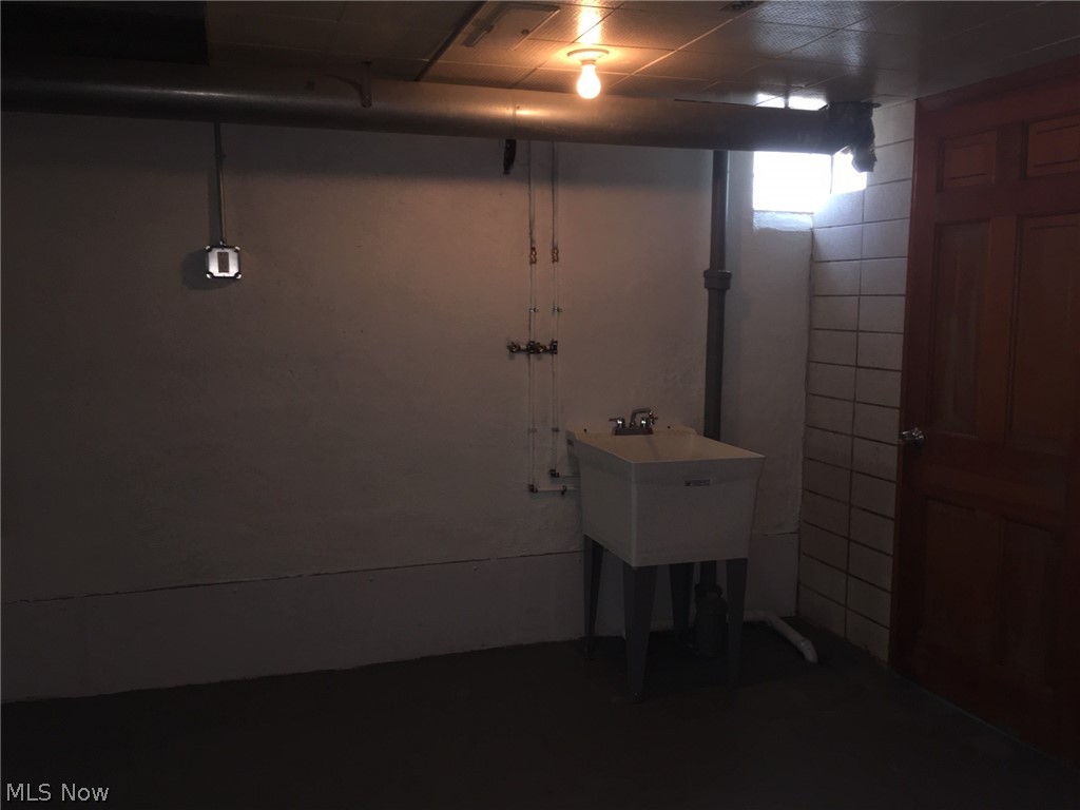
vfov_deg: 48.2
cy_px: 405
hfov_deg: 61.7
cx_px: 540
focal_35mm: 29
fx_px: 905
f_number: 2.2
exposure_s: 1/30
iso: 40
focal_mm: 4.15
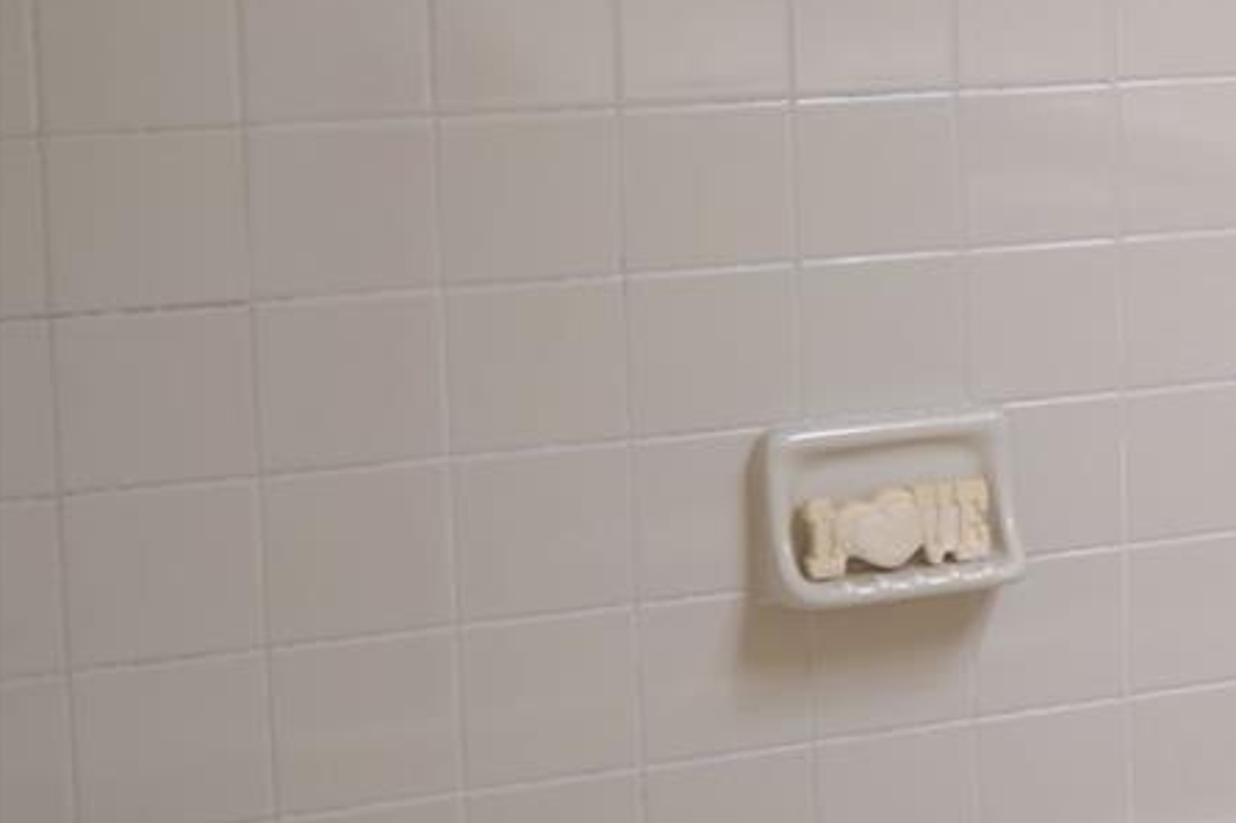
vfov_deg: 13.0
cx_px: 2200
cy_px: 87
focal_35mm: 104
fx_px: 3569
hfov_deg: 16.5
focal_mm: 29
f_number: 4
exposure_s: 1/4
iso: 100
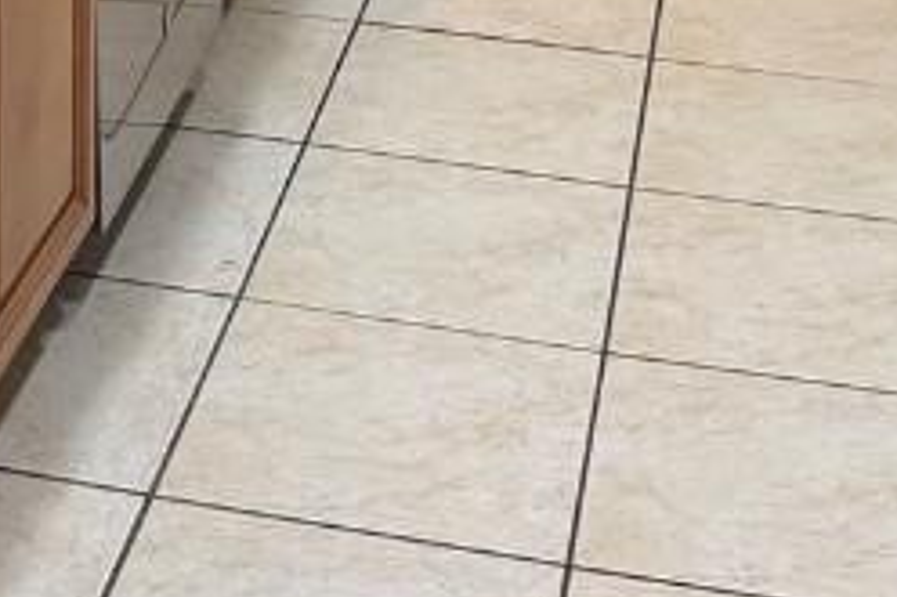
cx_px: 11
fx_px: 2565
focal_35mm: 103
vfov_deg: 12.0
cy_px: -561
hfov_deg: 19.3
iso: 160
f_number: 1.78
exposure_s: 1/120
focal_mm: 6.76
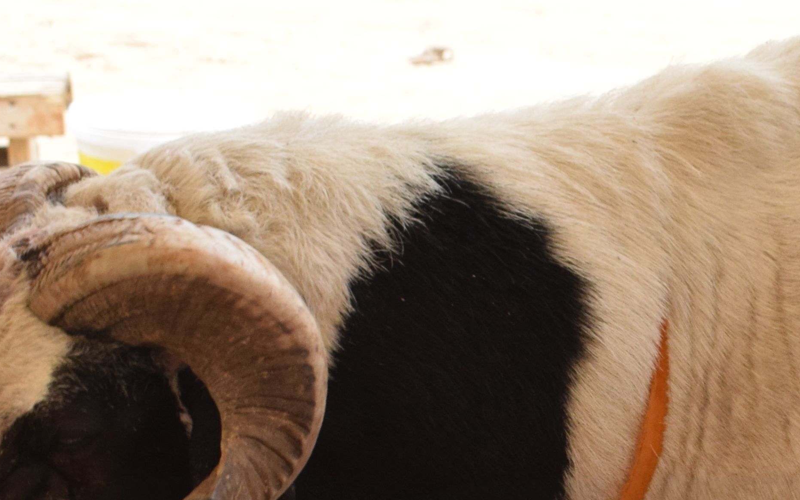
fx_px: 2573
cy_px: 563
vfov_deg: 10.9
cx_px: 861
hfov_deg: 17.1
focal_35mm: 118
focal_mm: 24
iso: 640
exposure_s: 1/250
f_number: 7.1
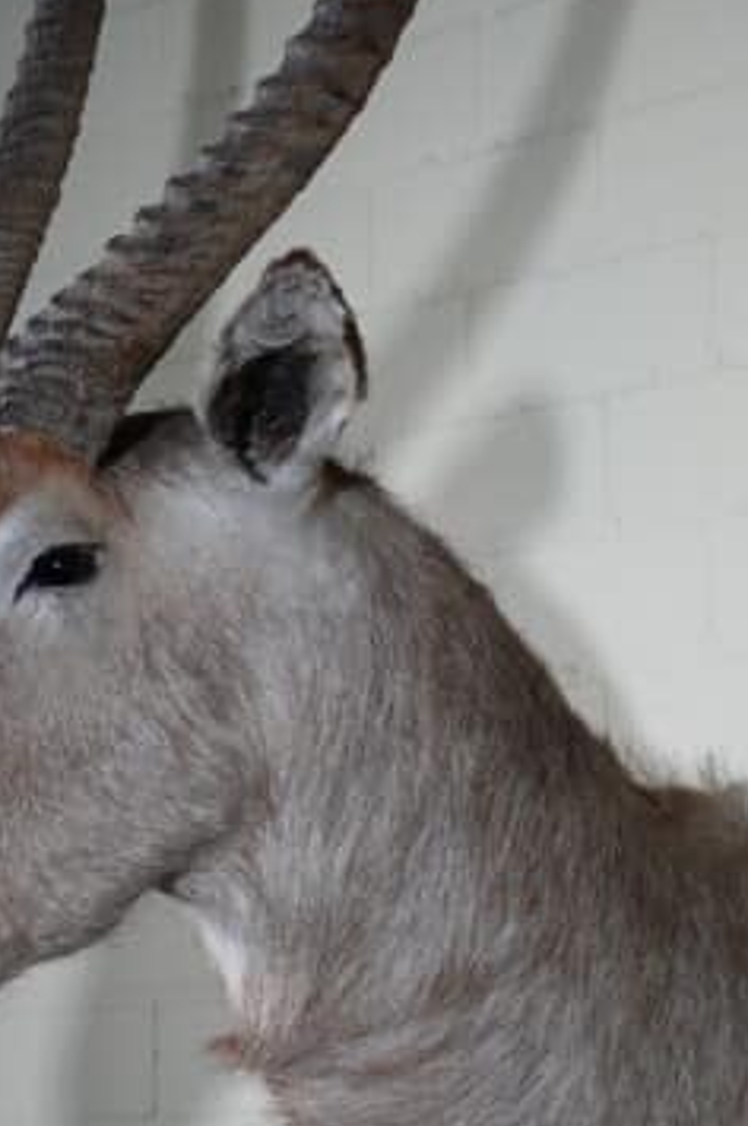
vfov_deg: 15.9
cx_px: 273
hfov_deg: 10.6
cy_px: 590
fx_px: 4028
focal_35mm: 129
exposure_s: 1/200
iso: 100
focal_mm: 22.19
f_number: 3.5
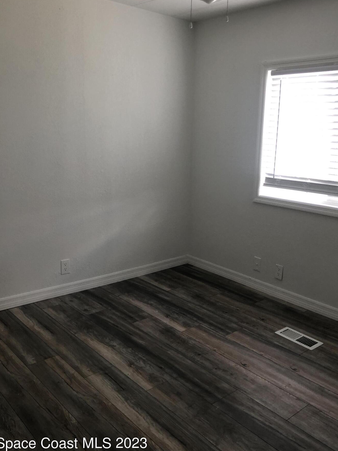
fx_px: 417
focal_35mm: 32
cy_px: 209
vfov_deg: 56.8
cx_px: 187
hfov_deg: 44.1
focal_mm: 4
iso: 25
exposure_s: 1/30
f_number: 1.8
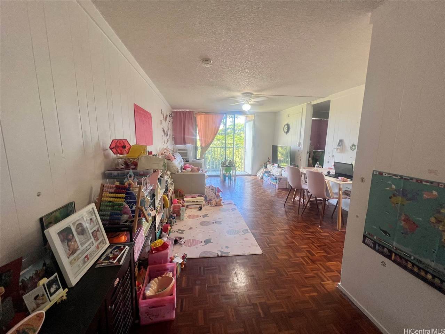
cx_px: 222
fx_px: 167
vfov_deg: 89.9
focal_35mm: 13
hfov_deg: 106.2
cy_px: 167
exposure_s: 1/120
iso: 100
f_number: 1.8
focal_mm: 1.57
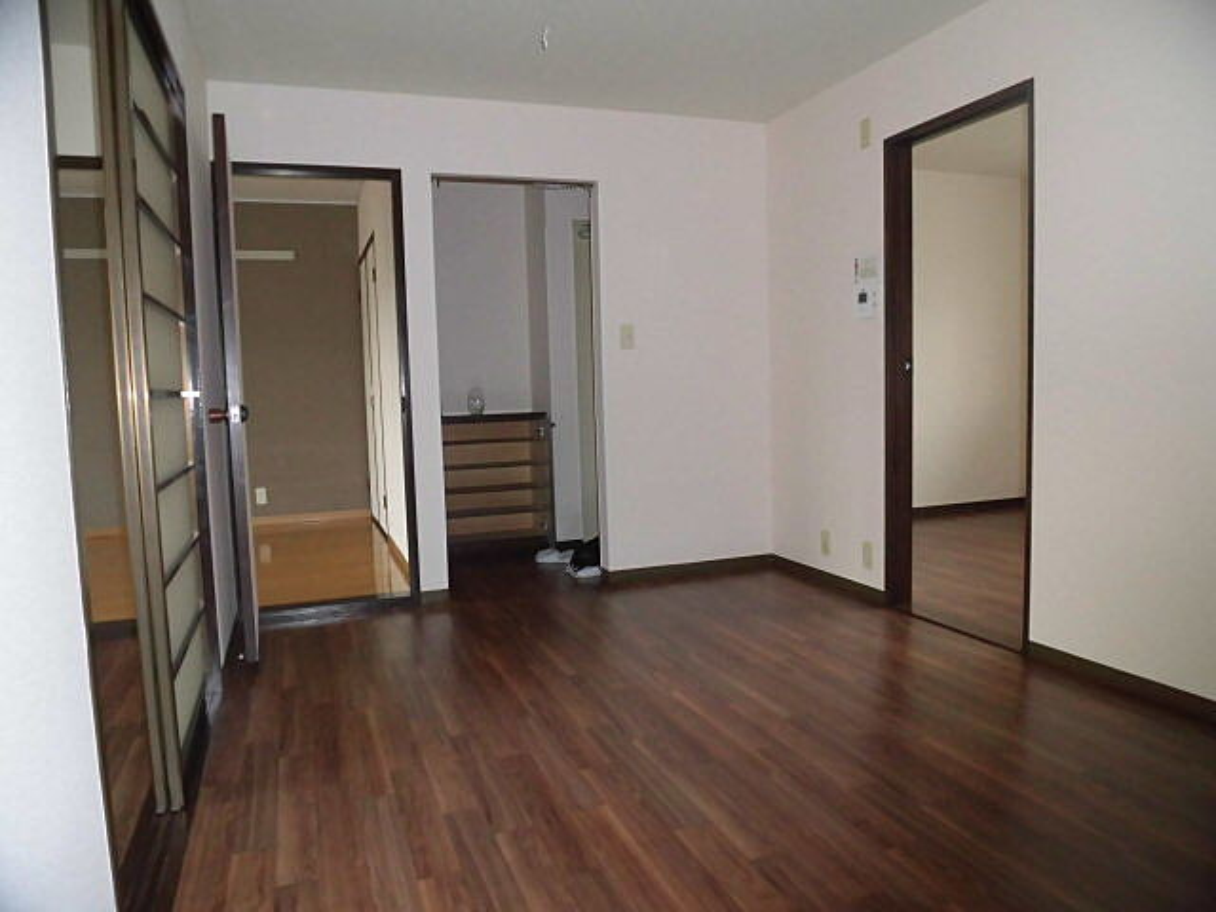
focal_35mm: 24
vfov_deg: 56.8
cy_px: 456
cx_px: 608
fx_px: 843
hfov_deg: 71.6
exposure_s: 1/15
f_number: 3.1
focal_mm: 4.3
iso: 320
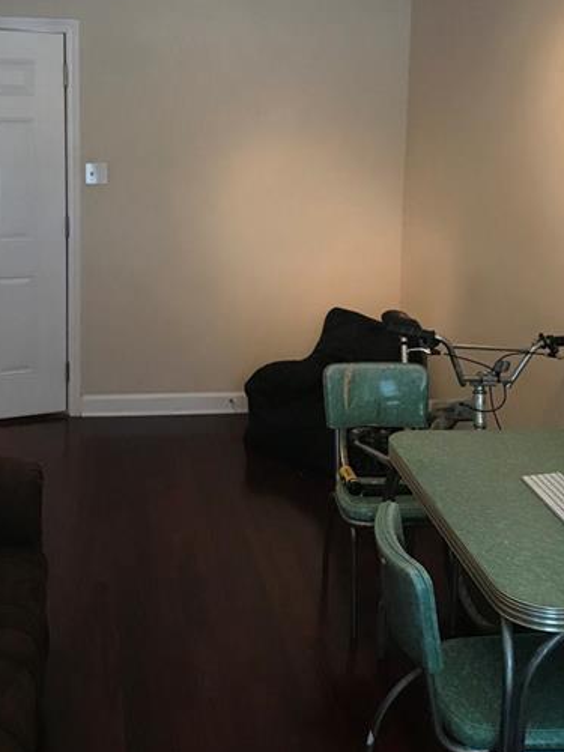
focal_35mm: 43
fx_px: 934
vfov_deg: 43.1
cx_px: 206
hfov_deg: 33.4
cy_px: 241
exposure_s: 1/15
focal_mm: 3.99
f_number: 1.8
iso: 50
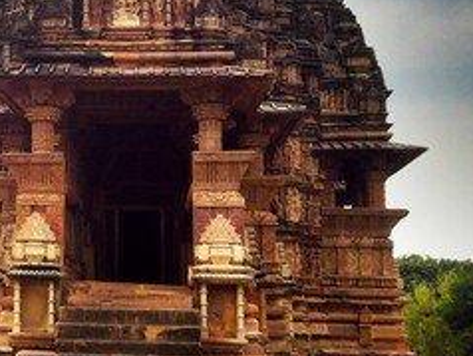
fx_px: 1286
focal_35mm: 94
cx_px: -66
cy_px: 117
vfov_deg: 15.7
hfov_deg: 19.8
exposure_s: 1/5027
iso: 80
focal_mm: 3.85
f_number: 2.8
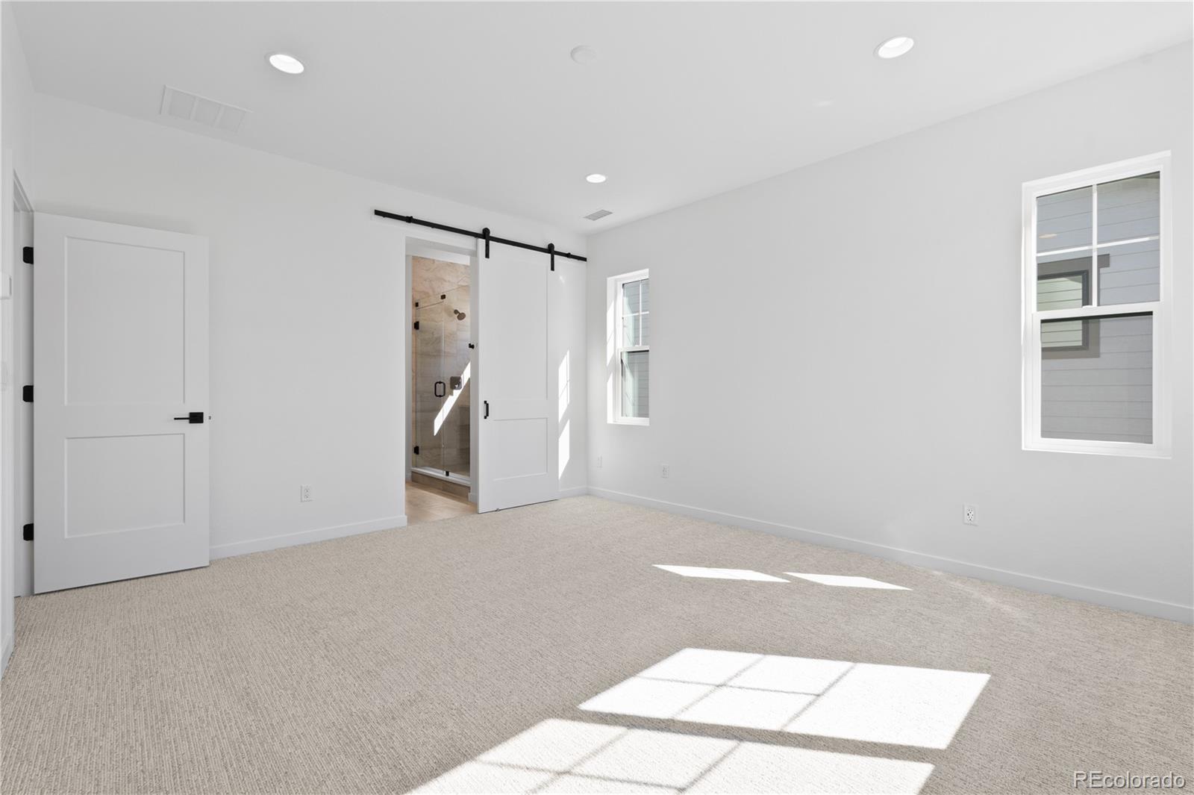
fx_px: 530
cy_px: 398
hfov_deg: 96.8
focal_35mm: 16
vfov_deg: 73.7
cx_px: 597
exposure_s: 1/20
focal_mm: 16
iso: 160
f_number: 8
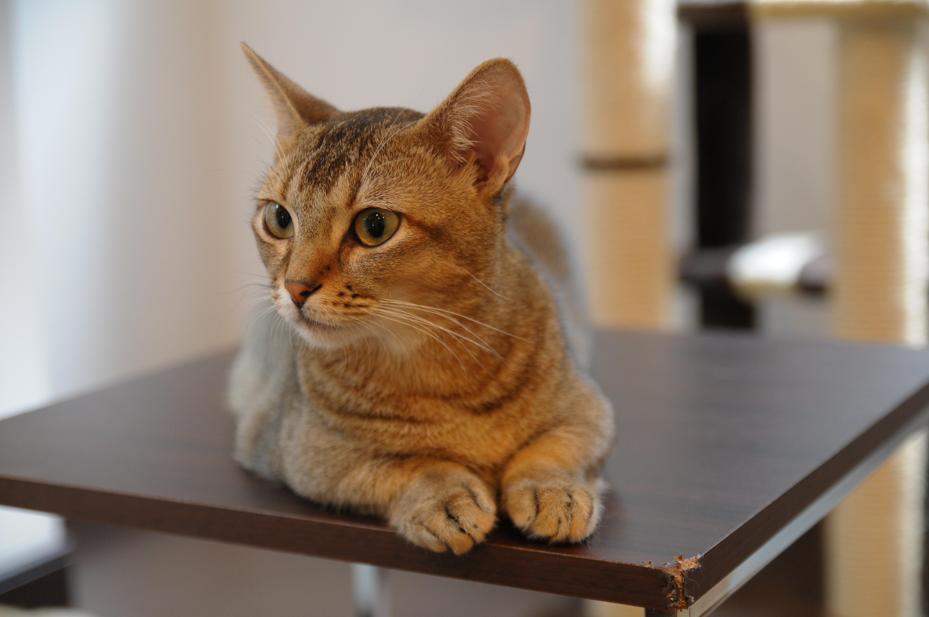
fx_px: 1740
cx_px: 464
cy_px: 308
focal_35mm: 68
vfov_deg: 20.1
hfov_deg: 29.9
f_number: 2.8
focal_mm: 45
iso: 640
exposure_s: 1/30
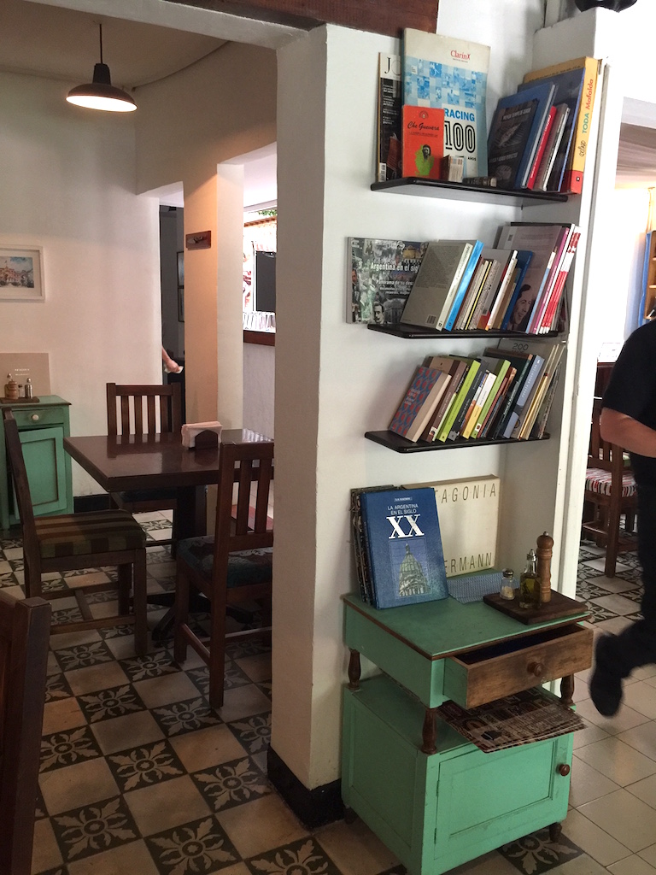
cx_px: 328
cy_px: 438
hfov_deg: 48.2
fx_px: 733
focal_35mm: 29
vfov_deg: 61.7
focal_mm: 4.15
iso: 80
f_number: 2.2
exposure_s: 1/15
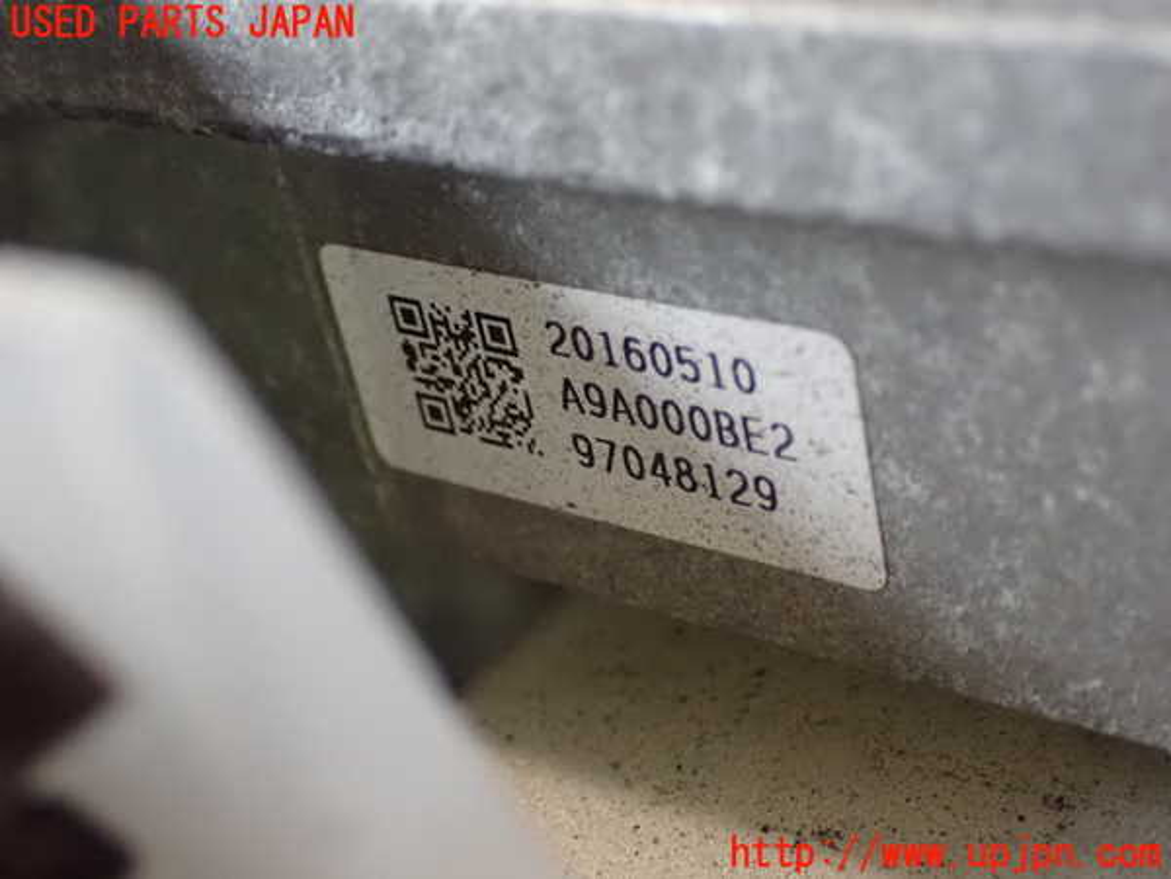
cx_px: 586
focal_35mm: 62
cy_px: 440
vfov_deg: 23.7
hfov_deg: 31.2
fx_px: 2097
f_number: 3.6
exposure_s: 1/50
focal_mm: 11.09
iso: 1600
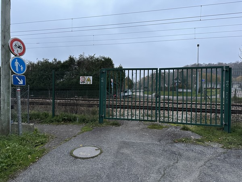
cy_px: 91
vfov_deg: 56.8
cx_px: 121
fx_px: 168
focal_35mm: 24
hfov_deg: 71.6
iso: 500
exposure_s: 1/60
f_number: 1.78
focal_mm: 6.86
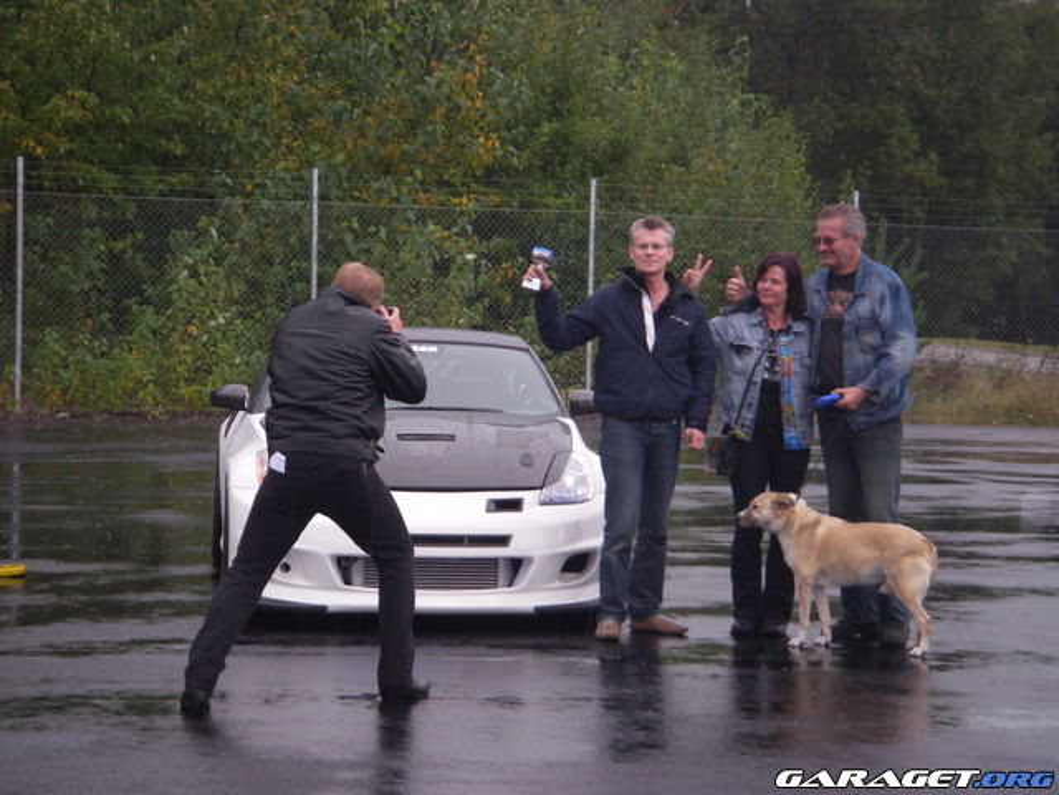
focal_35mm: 114
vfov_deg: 13.0
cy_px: 398
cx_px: 530
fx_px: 3488
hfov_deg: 17.3
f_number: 4
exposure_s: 1/100
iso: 80
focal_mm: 18.9
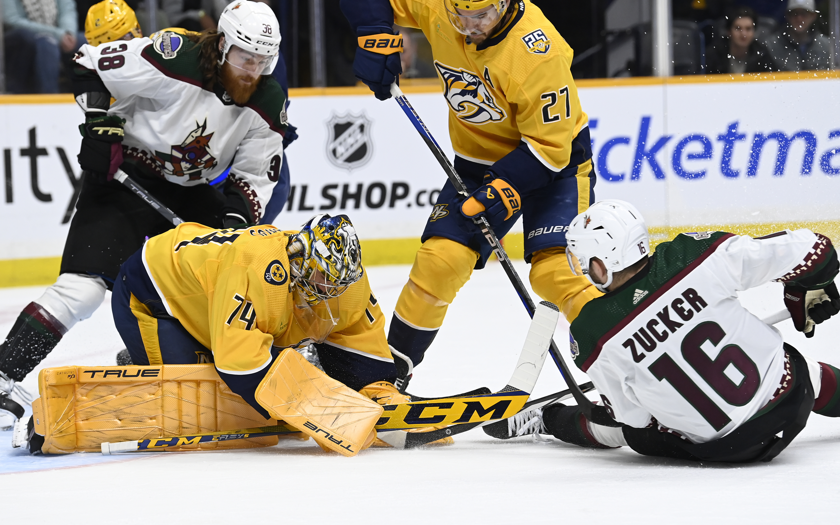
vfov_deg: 8.9
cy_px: 258
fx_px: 3388
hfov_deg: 14.1
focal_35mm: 148
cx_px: 420
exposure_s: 1/1600
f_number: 4
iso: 3200
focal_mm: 145
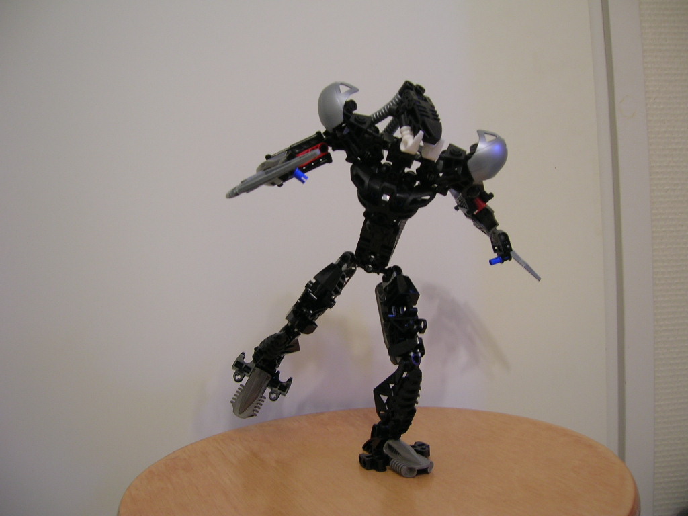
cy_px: 258
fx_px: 676
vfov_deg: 41.8
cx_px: 344
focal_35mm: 34
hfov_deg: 54.0
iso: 56
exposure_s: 1/3.9
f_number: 2.9
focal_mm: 5.7
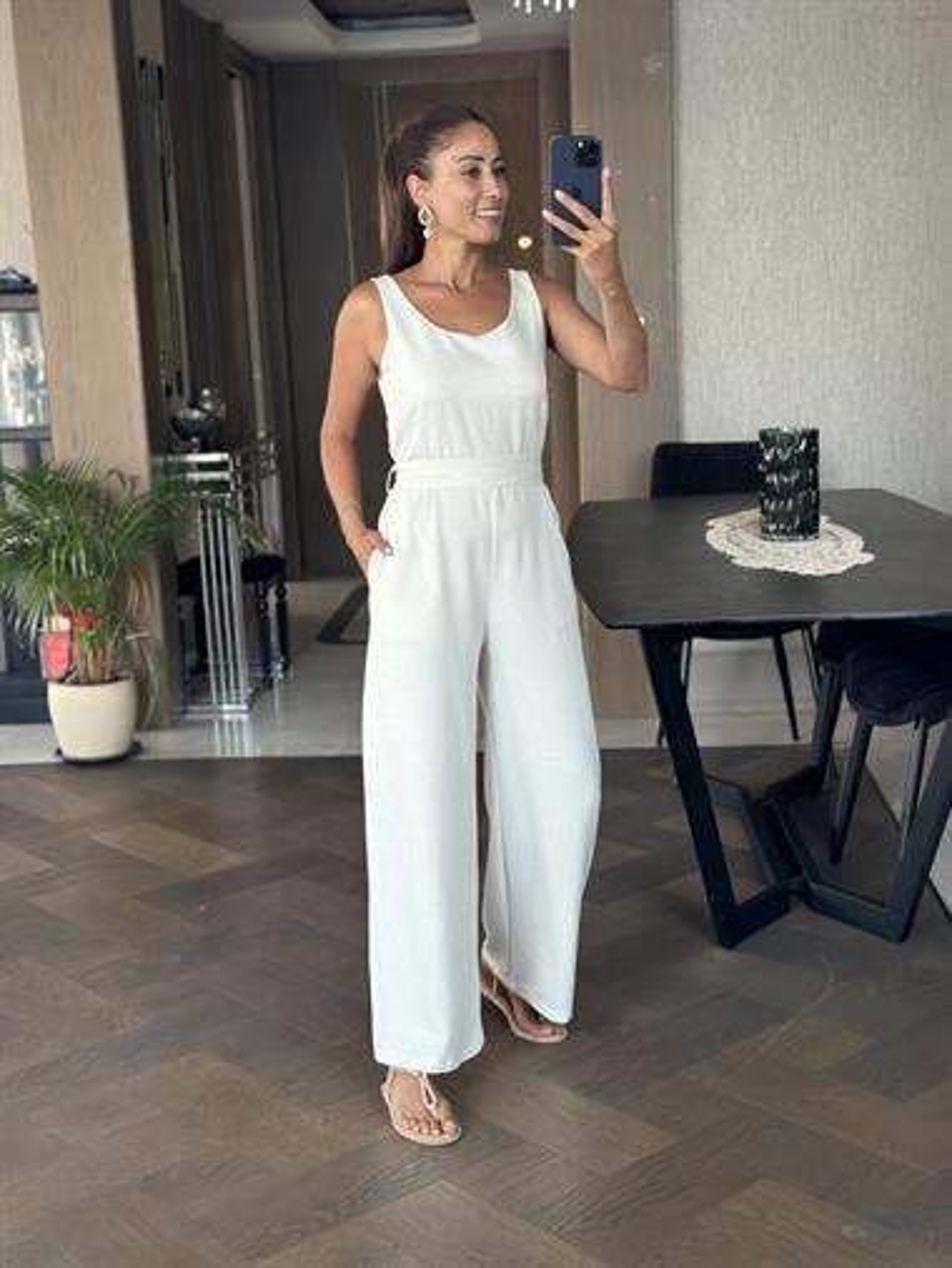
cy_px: 634
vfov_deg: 39.6
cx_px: 476
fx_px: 1759
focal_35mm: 48
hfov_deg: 30.3
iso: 160
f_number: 1.78
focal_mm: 6.86
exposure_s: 1/60
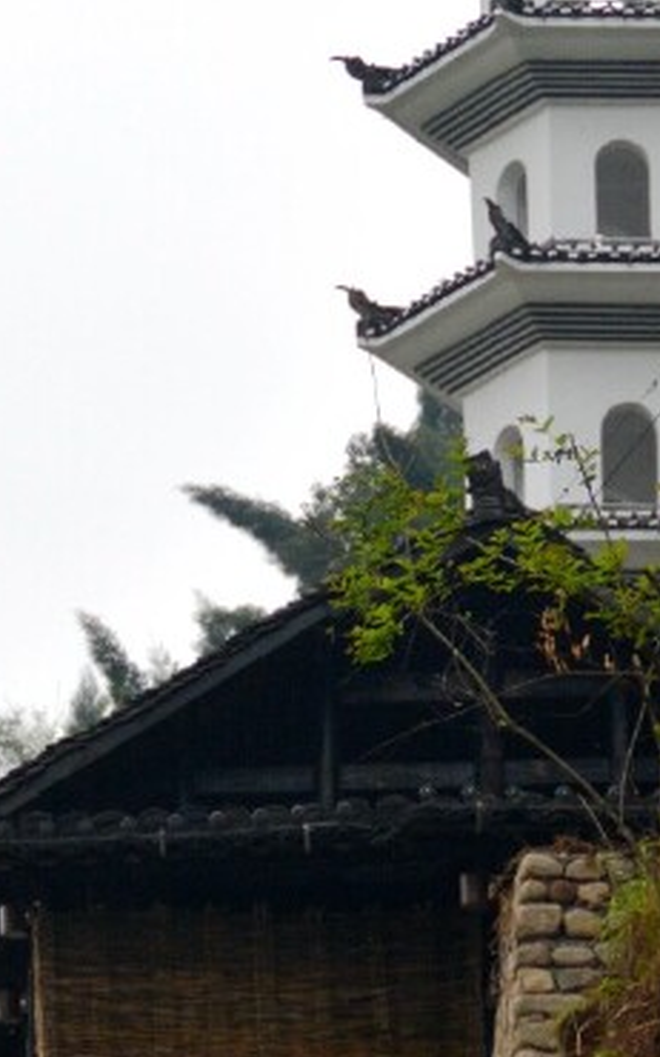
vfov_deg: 7.1
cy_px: 558
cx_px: 549
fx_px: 8497
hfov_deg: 4.4
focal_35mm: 295
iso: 400
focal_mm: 68
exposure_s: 1/500
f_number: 5.6
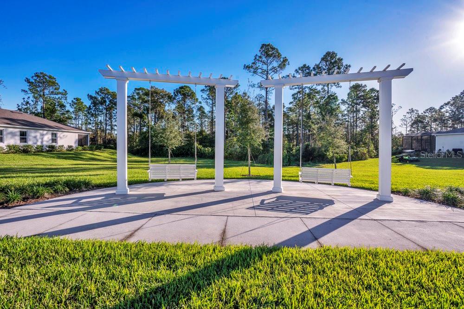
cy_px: 154
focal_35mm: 16
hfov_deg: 96.7
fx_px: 206
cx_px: 232
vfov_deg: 73.8
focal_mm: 16
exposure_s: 1/160
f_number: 10
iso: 100
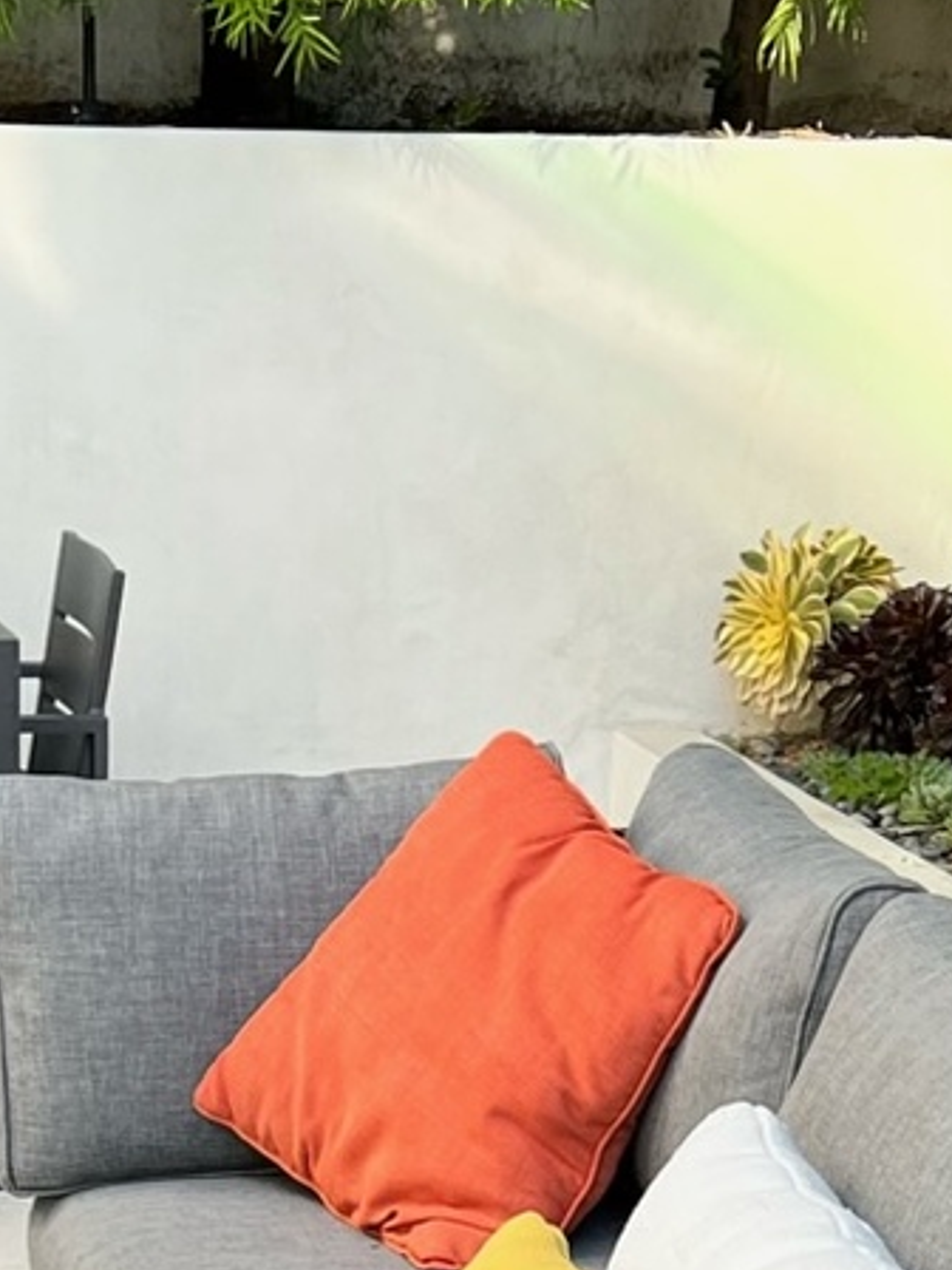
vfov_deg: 15.4
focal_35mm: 116
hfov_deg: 12.7
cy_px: 2033
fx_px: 4254
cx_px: 166
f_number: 1.5
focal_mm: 5.7
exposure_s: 1/604
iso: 50
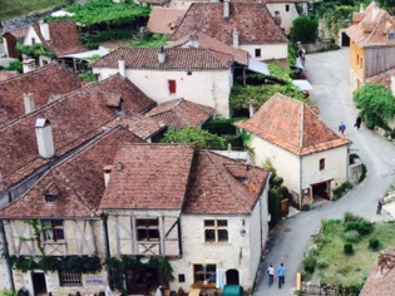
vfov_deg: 24.8
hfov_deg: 31.4
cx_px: 345
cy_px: 137
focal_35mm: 59
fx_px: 673
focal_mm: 4.15
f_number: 2.2
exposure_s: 1/707
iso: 32
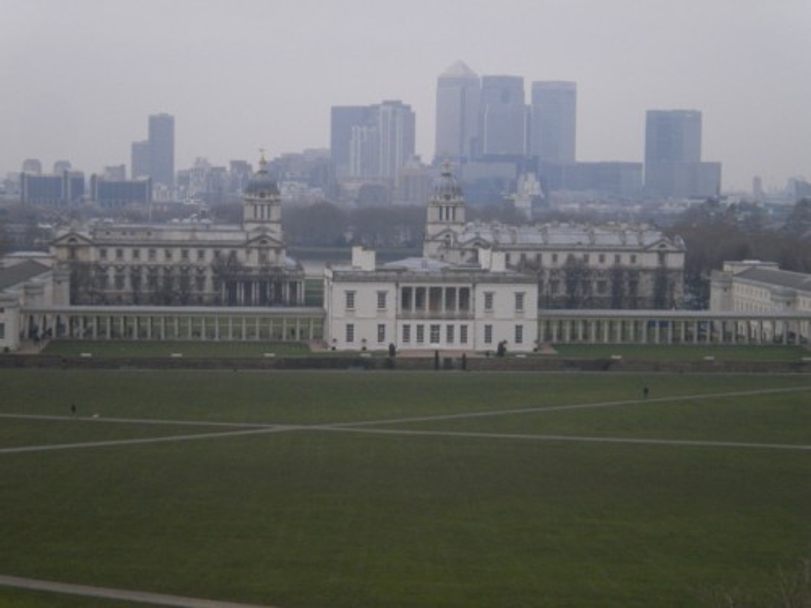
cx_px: 406
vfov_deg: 18.7
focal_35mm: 79
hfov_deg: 24.7
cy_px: 304
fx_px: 1851
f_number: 5.1
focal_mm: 14.3
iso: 350
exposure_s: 1/500
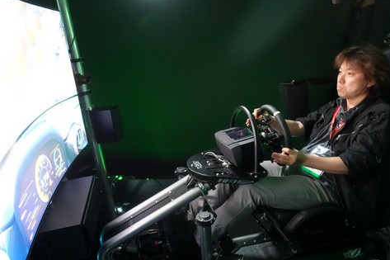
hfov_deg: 69.4
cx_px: 185
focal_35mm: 26
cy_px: 124
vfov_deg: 49.5
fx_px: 282
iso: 5000
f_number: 1.8
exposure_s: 1/100
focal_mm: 8.8
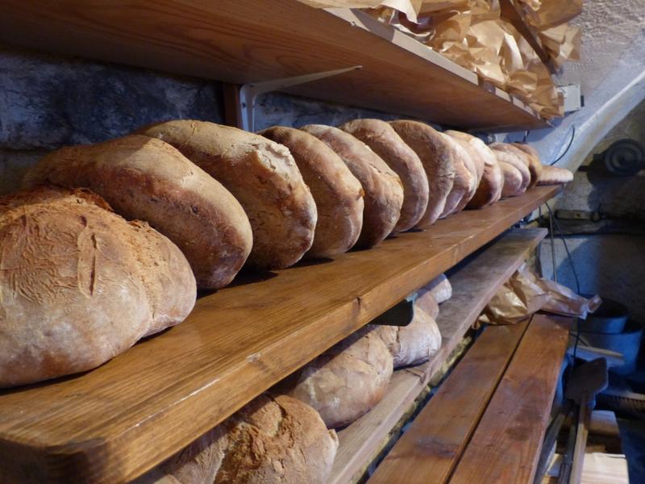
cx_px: 322
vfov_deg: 48.2
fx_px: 540
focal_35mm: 29
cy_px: 242
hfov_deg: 61.7
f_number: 2.8
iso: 400
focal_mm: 5.2
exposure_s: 1/4
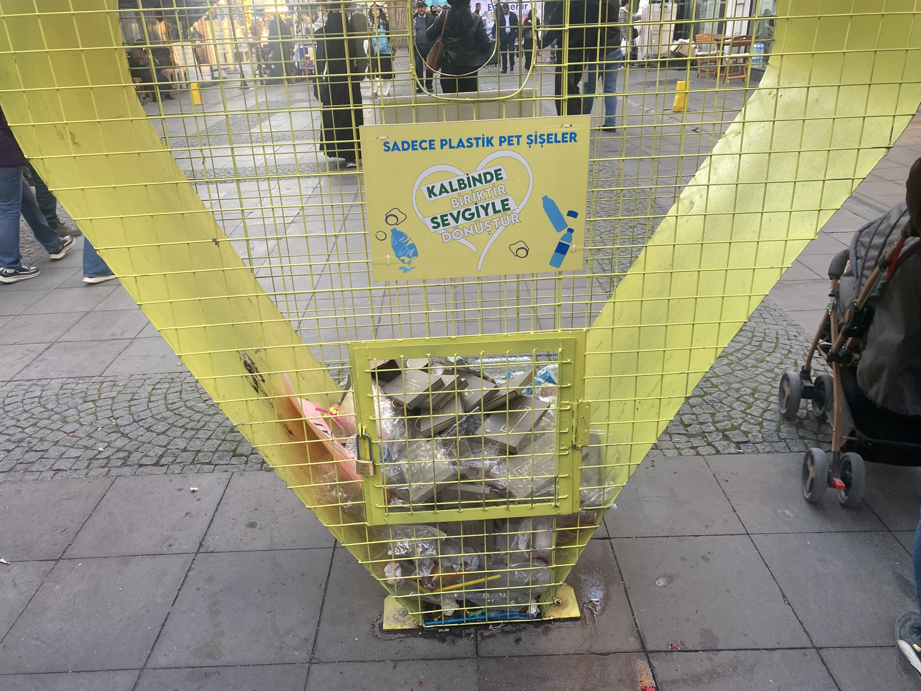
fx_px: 692
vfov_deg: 53.1
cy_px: 346
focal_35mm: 26
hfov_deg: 67.3
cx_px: 460
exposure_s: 1/122
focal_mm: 4.25
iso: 64
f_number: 1.8
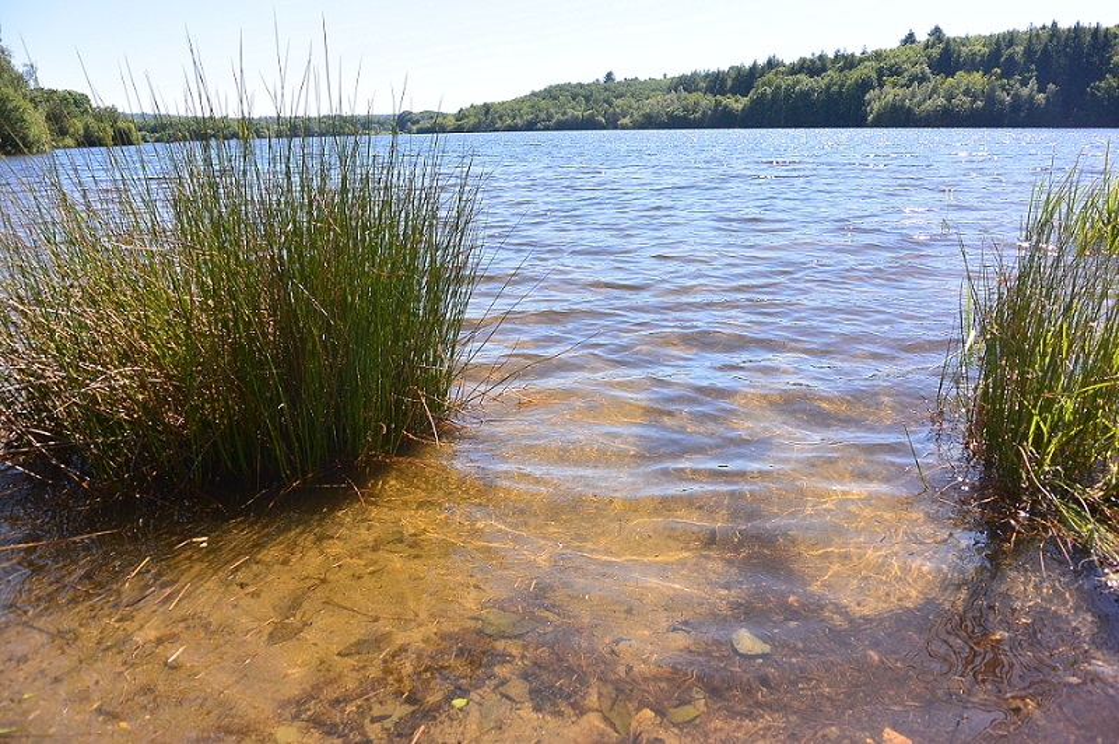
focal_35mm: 27
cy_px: 372
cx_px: 560
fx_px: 839
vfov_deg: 47.9
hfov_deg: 67.4
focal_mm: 10
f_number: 4.5
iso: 160
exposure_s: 1/500
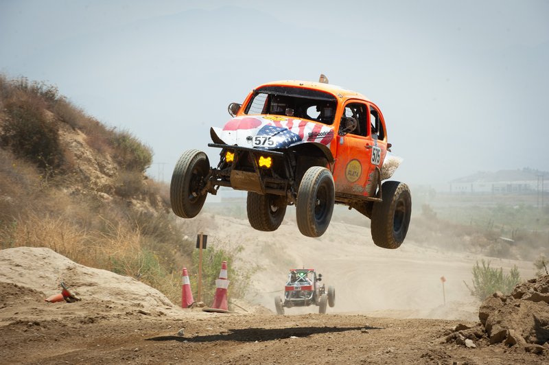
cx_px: 274
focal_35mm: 170
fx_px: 2590
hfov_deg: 12.1
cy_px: 182
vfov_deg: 8.1
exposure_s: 1/640
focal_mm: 170
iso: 400
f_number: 10
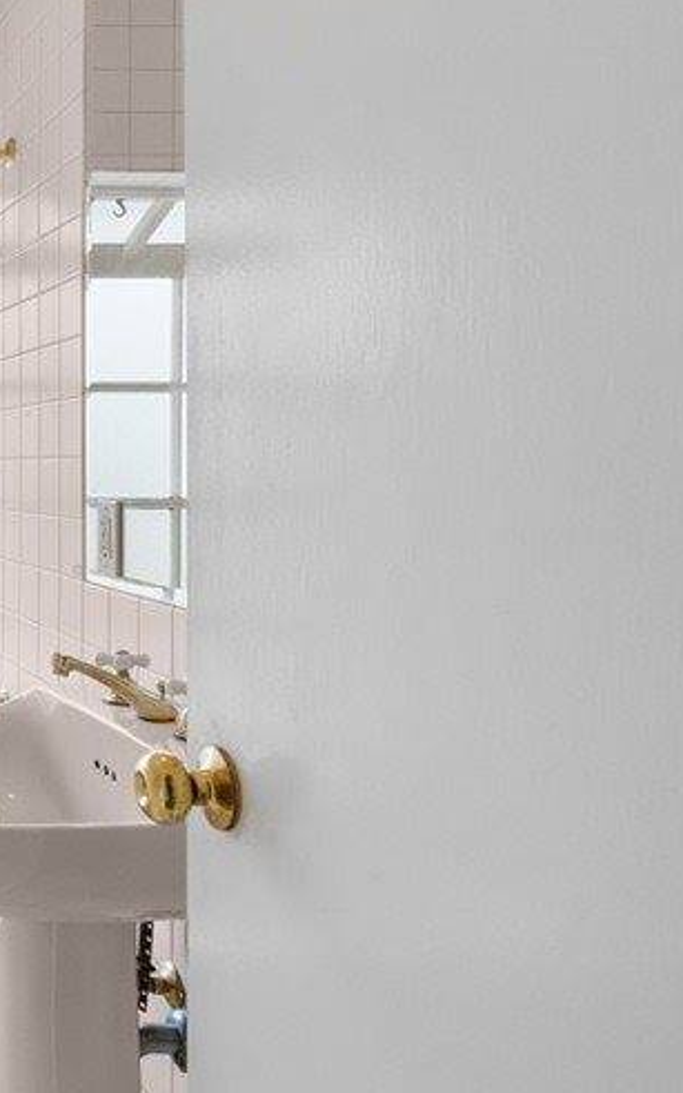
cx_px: -327
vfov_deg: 56.4
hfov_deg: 27.0
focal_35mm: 34
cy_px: 451
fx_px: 1012
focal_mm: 16
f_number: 8
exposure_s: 1/80
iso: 2000
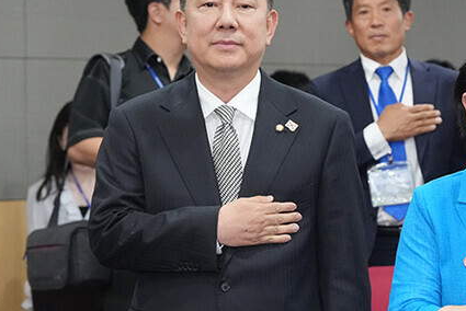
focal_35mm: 158
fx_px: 2047
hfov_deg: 12.9
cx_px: 389
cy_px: 260
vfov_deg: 8.7
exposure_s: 1/200
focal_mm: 70
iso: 3200
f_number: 4.5
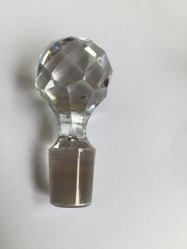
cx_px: 94
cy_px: 124
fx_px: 209
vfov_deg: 61.7
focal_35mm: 29
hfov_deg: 48.2
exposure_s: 1/125
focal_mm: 4.15
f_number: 2.2
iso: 32
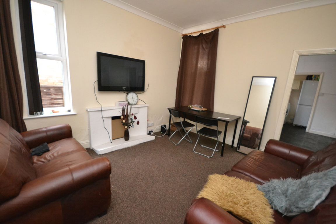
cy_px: 112
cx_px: 168
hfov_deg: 100.4
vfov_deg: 77.4
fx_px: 140
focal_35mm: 15
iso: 3200
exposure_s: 1/60
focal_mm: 10
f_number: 4
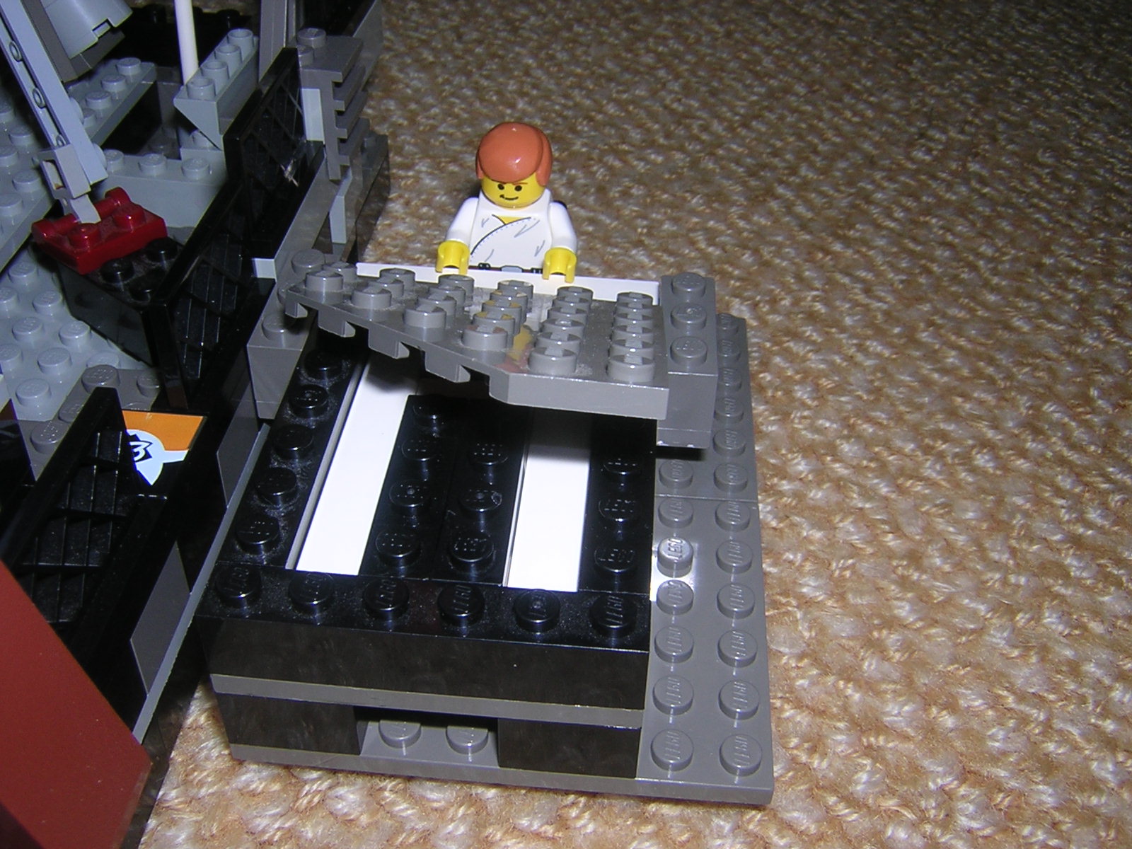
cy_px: 424
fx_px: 1177
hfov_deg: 51.4
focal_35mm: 36
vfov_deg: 39.7
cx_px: 566
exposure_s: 1/60.1
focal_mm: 4.7
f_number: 5.2
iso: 100
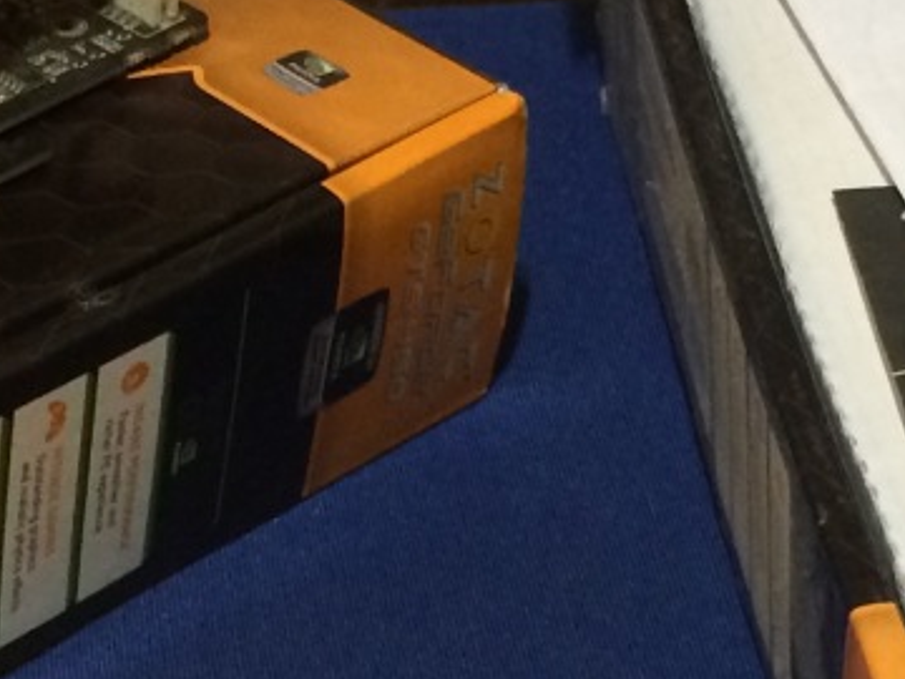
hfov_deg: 15.3
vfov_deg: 11.5
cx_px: 465
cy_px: 503
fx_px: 3373
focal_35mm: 129
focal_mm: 4.15
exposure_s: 1/33
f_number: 2.2
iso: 320
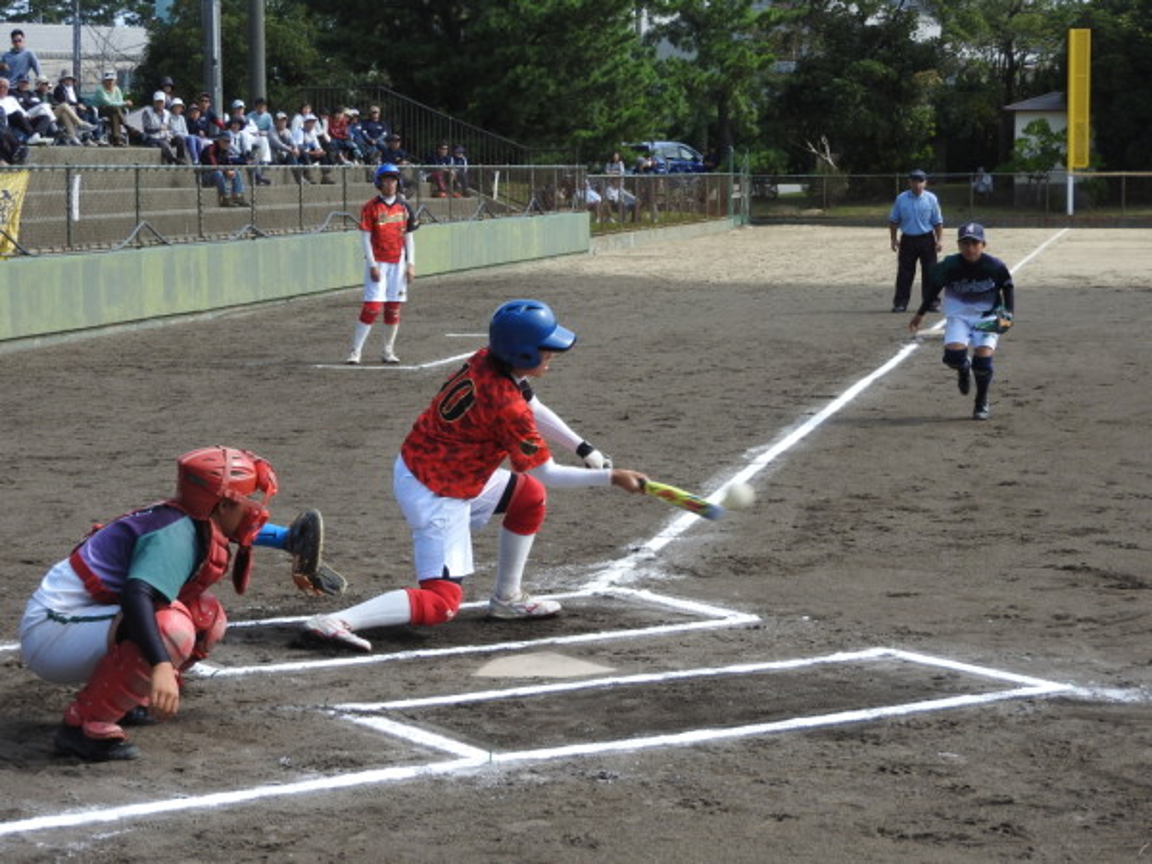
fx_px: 2829
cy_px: 432
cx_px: 576
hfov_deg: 23.0
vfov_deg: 17.4
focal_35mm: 85
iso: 100
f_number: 4.5
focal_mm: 15.2
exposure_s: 1/500
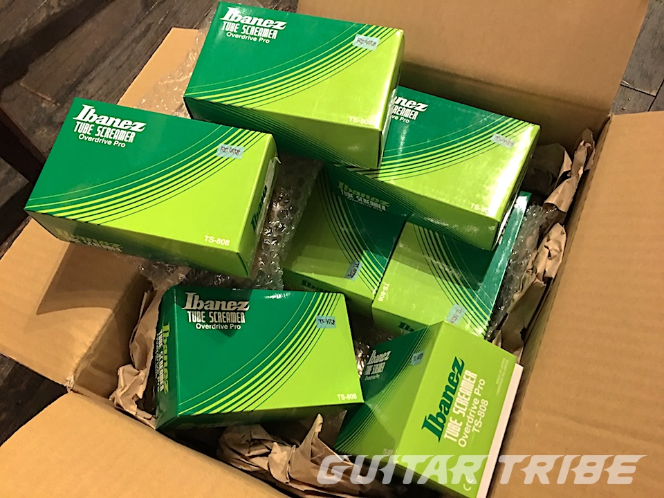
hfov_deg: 61.7
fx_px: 556
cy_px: 249
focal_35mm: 29
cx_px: 332
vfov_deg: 48.2
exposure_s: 1/4
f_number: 2.2
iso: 80
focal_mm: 4.15
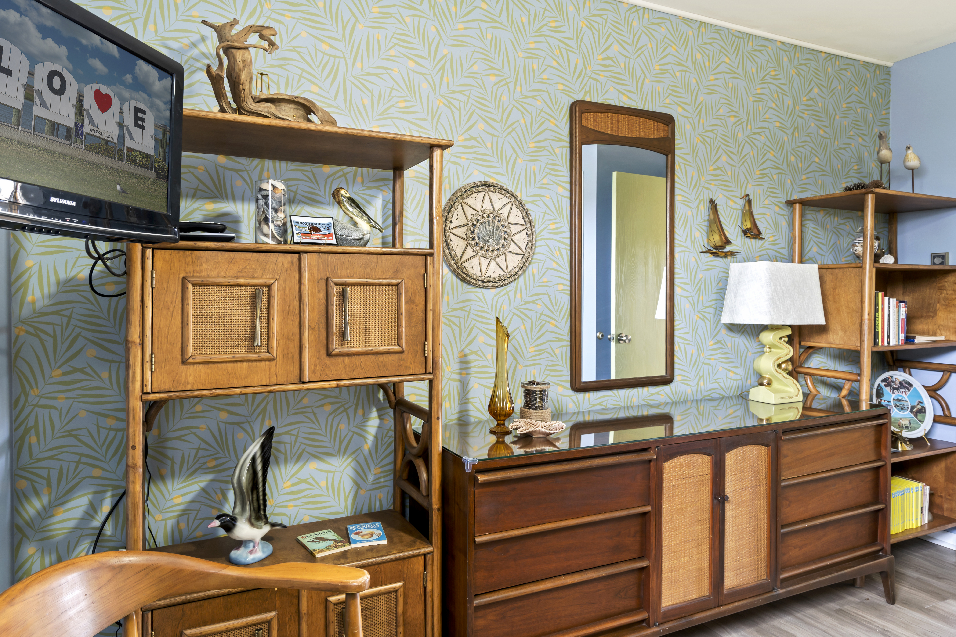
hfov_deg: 78.6
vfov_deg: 57.2
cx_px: 478
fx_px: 584
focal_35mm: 22
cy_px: 318
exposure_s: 2.5
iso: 320
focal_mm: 22
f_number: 8
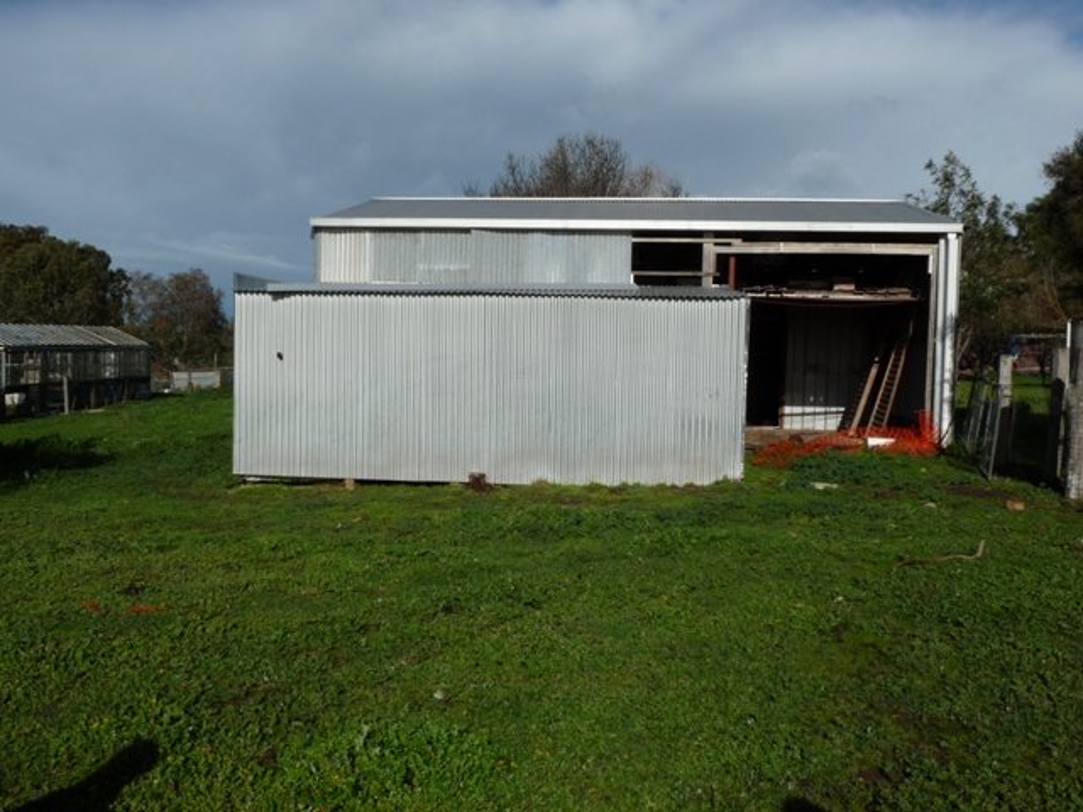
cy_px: 406
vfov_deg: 45.4
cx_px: 542
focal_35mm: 31
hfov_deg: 58.4
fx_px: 970
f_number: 8
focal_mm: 5.4
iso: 100
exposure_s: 1/500
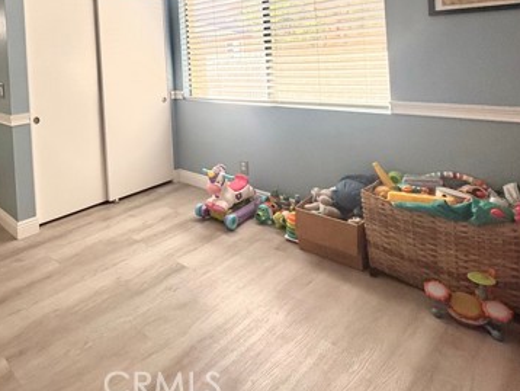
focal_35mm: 25
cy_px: 57
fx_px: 376
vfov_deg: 50.2
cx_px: 96
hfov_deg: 62.8
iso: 100
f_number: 2.2
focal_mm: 2.22
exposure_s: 1/120
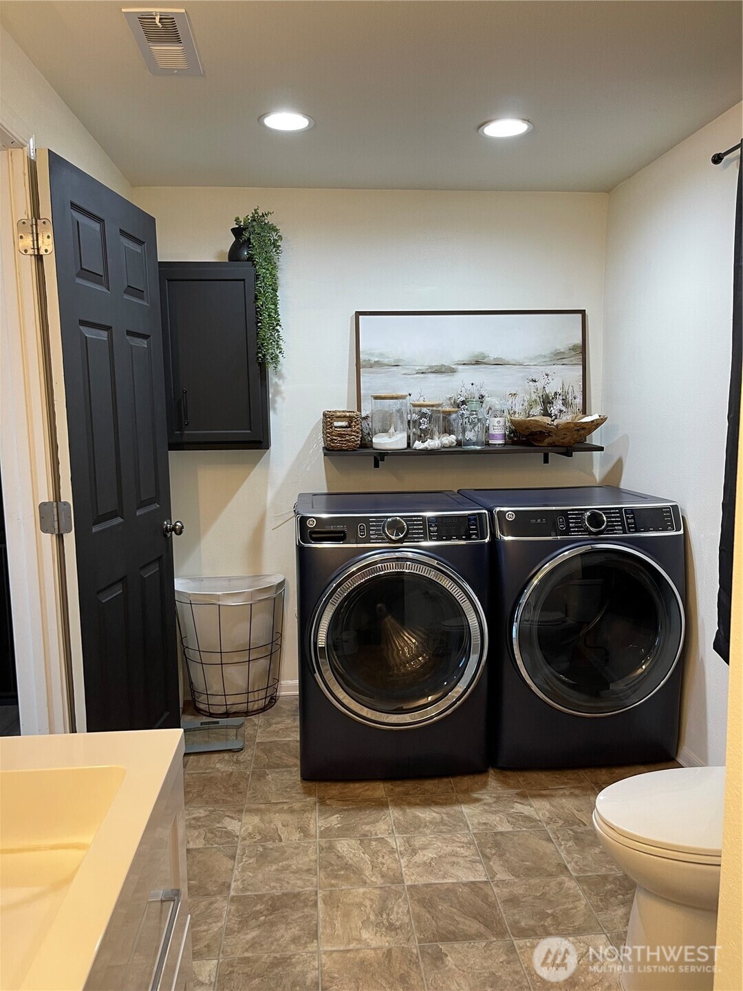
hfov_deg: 54.9
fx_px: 715
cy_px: 496
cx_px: 372
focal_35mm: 25
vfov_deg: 69.4
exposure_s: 1/60
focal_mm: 5.1
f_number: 1.6
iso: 100
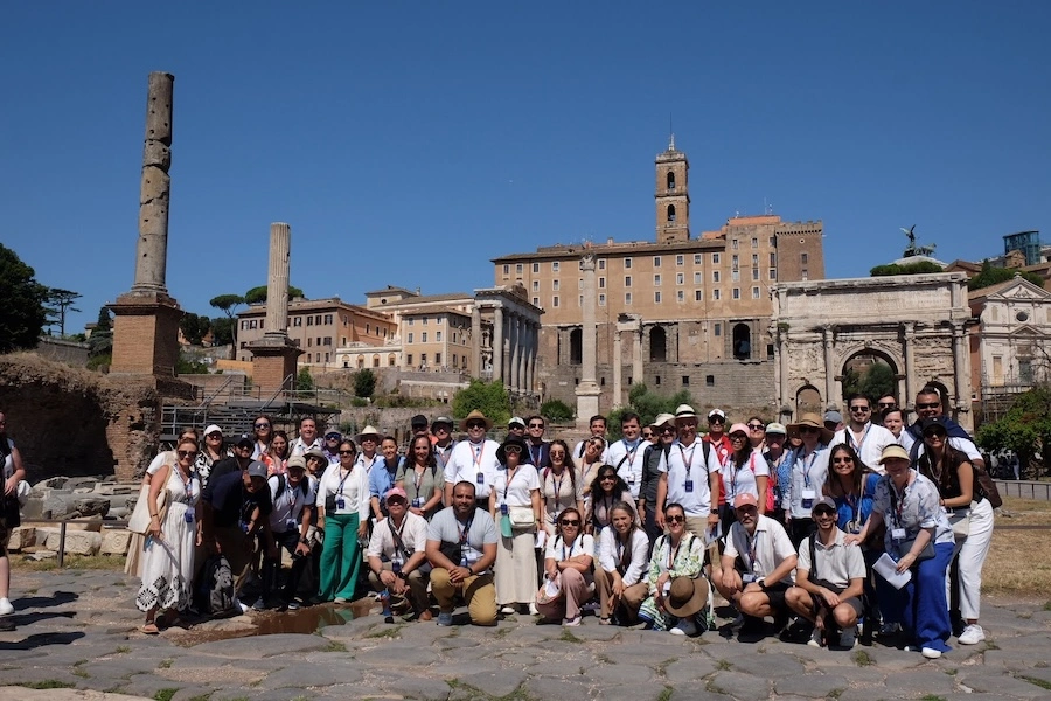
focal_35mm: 29
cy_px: 350
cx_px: 526
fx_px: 847
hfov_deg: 63.7
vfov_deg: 45.0
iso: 200
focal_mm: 19.6
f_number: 10
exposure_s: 1/420
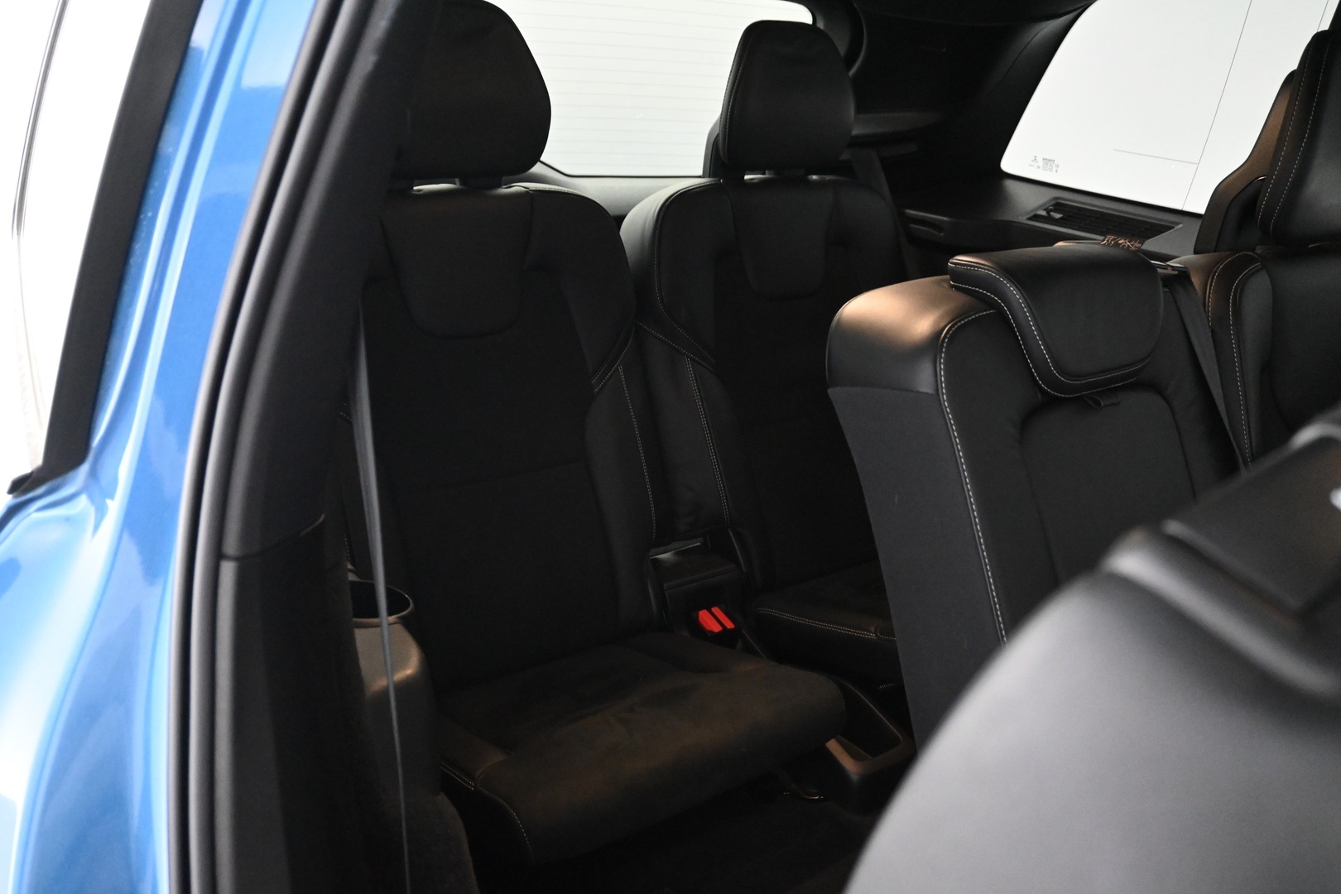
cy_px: 447
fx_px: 1089
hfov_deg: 63.2
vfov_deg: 44.6
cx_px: 670
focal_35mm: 29
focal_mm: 19.5
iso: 5000
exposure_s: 1/30
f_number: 3.8
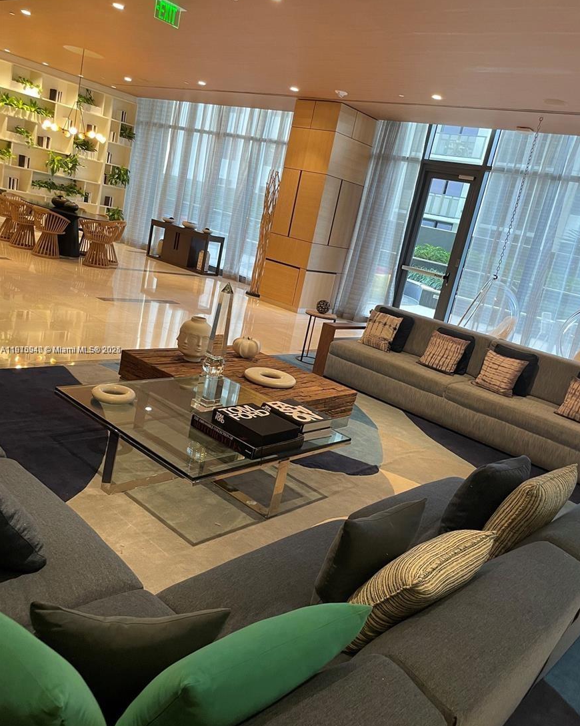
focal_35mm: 28
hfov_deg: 51.5
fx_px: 601
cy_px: 350
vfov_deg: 62.2
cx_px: 299
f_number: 1.6
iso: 200
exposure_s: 1/60
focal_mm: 4.2
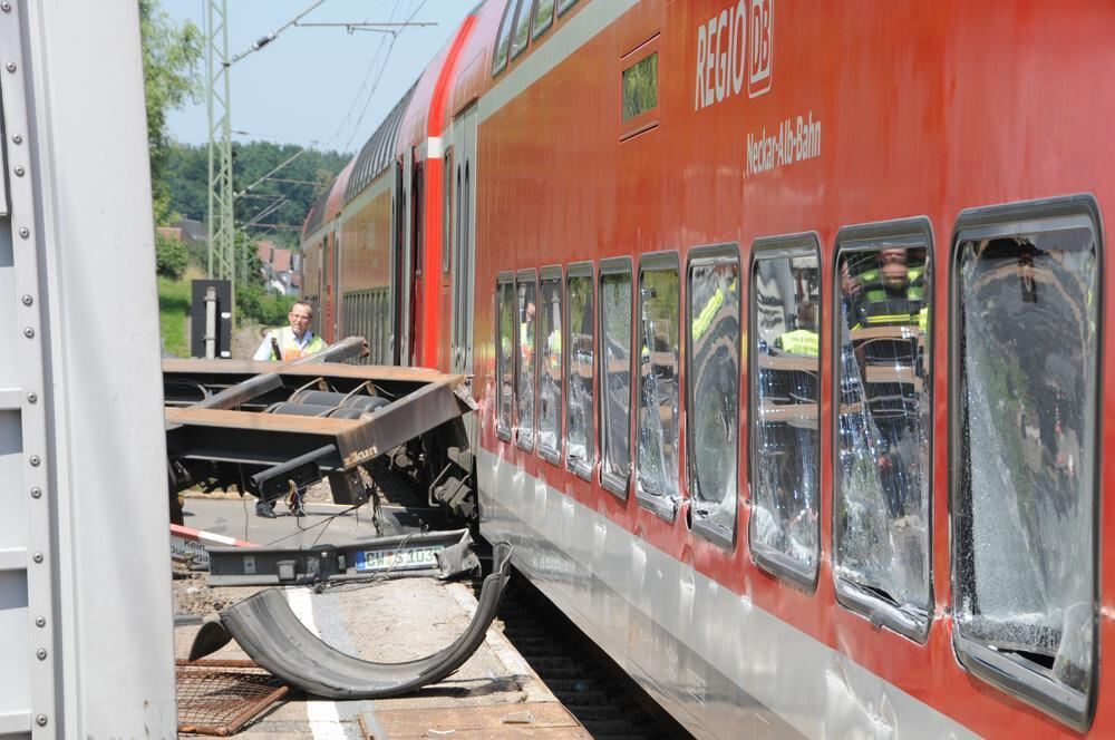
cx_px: 558
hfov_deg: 20.9
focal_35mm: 98
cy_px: 370
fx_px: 3016
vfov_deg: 14.0
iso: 500
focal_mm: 65
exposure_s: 1/500
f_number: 11
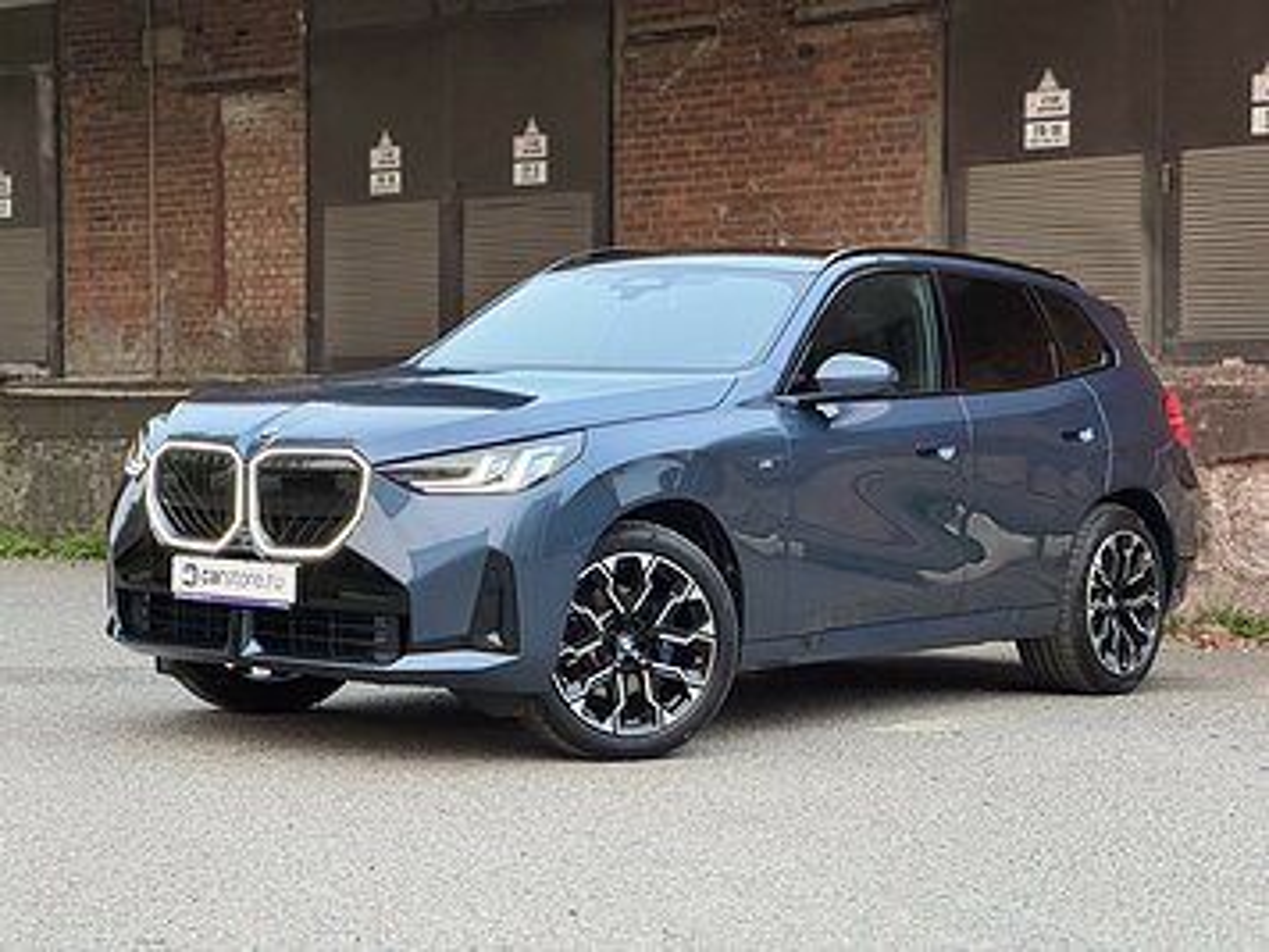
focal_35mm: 77
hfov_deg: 25.3
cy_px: 476
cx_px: 634
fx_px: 2823
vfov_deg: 19.1
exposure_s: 1/60
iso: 400
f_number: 2.8
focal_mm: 9
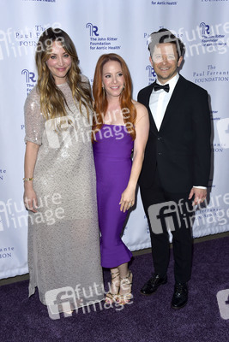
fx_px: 381
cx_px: 114
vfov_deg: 48.4
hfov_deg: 33.4
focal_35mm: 40
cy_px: 171
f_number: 6.3
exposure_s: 1/250
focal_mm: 40
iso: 400
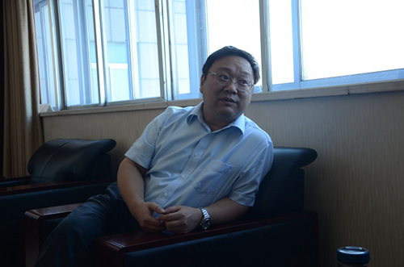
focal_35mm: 51
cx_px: 202
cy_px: 134
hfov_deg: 39.0
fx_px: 571
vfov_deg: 26.4
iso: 200
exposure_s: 1/25
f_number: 4.2
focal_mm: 34
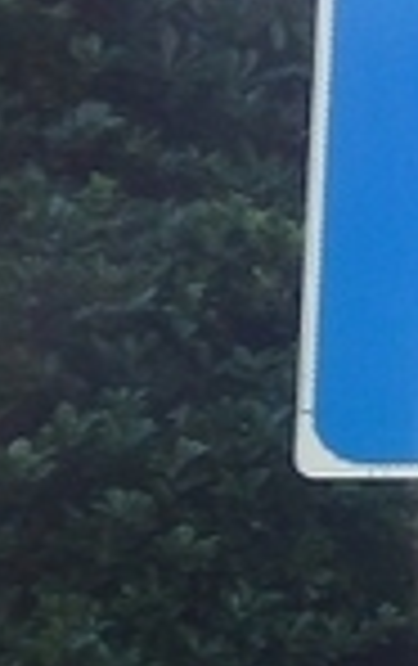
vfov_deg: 17.4
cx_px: 1600
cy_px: 364
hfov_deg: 7.8
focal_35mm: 120
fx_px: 2179
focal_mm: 3.7
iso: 125
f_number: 3.5
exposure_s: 1/160
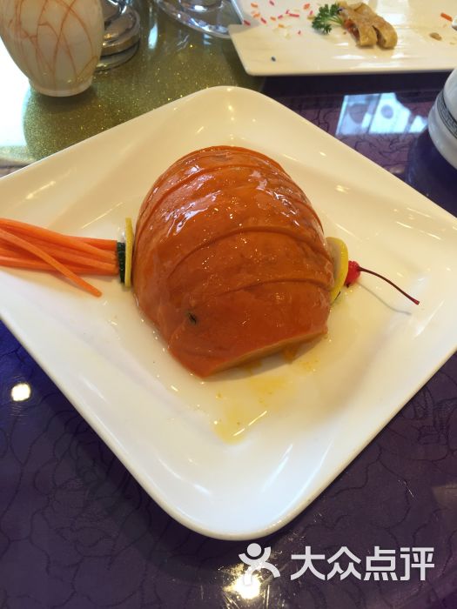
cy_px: 304
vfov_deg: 61.7
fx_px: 510
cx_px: 228
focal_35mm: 29
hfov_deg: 48.2
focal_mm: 4.15
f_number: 2.2
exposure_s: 1/100
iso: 40
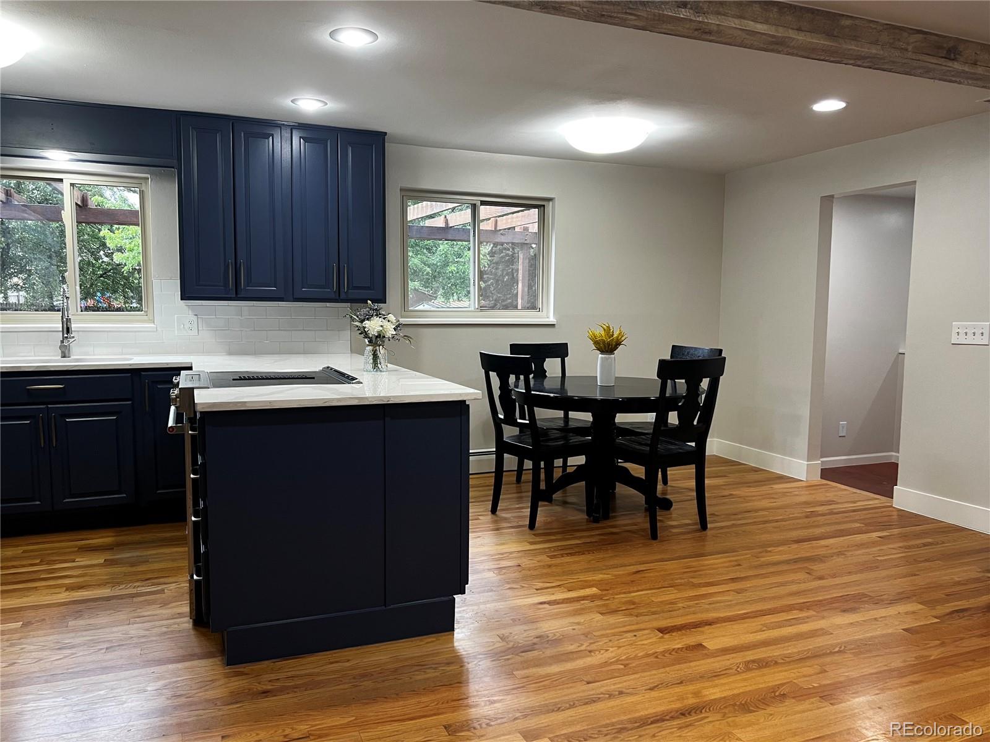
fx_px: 744
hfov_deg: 67.3
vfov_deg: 53.1
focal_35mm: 26
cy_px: 371
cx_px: 495
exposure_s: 1/60
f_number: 1.5
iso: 80
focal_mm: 5.7
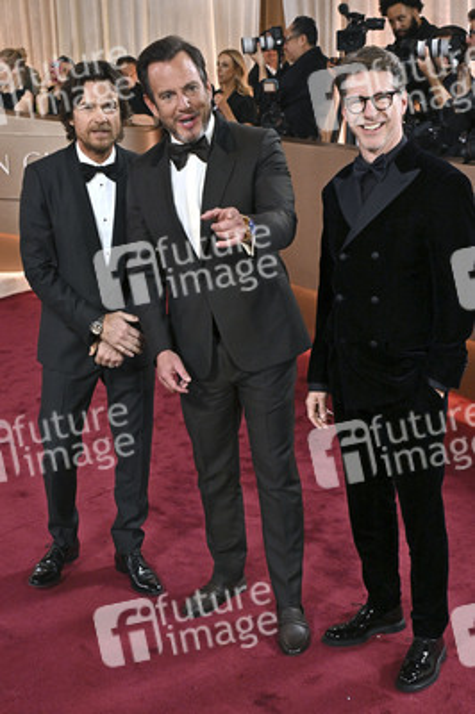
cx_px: 238
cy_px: 357
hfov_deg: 31.1
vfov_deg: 45.5
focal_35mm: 43
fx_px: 852
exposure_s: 1/320
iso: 2500
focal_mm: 43
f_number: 5.6
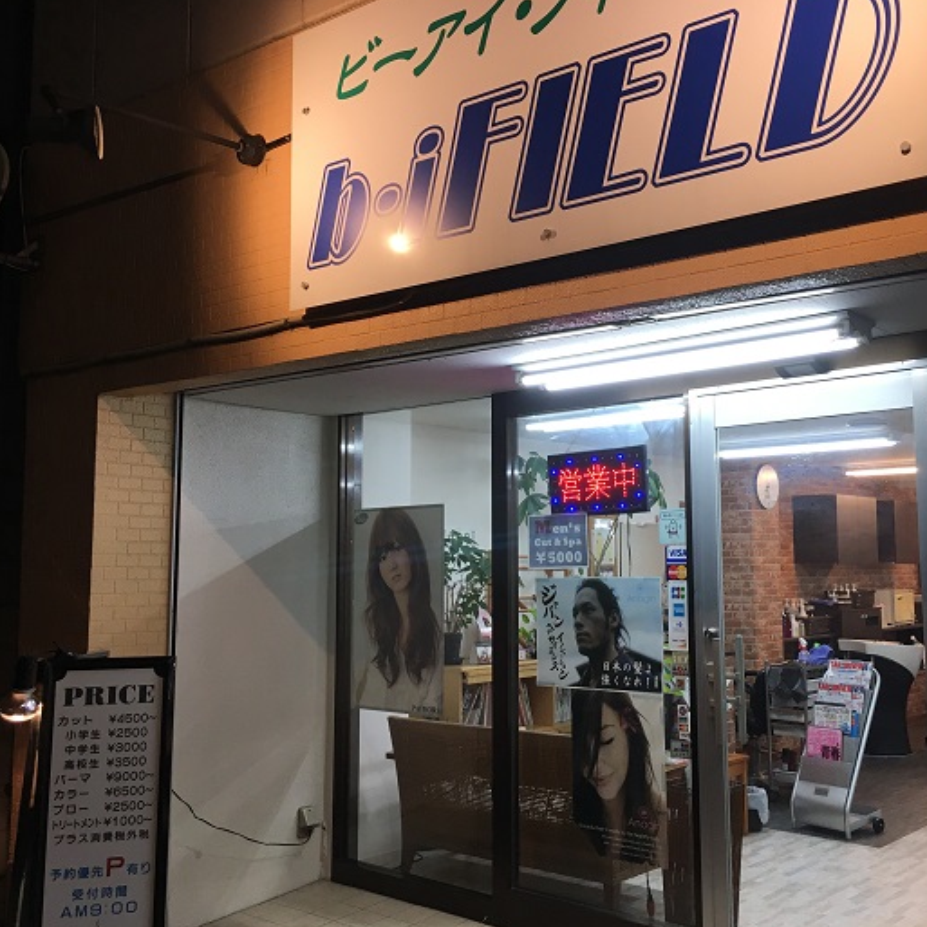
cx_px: 537
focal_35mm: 35
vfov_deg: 47.2
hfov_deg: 47.1
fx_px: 1060
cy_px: 465
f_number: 2.2
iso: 25
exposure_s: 1/30
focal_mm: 4.15
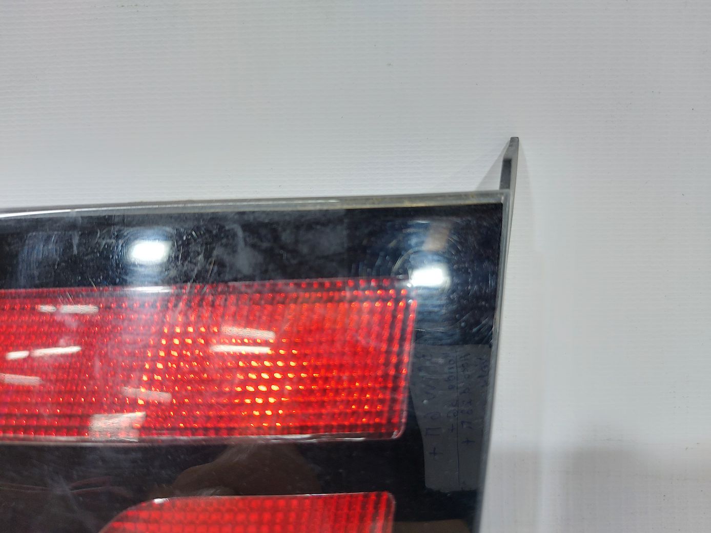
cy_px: 266
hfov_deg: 71.6
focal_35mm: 24
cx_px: 356
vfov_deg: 56.8
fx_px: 493
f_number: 1.8
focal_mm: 5.23
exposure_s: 1/50
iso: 100
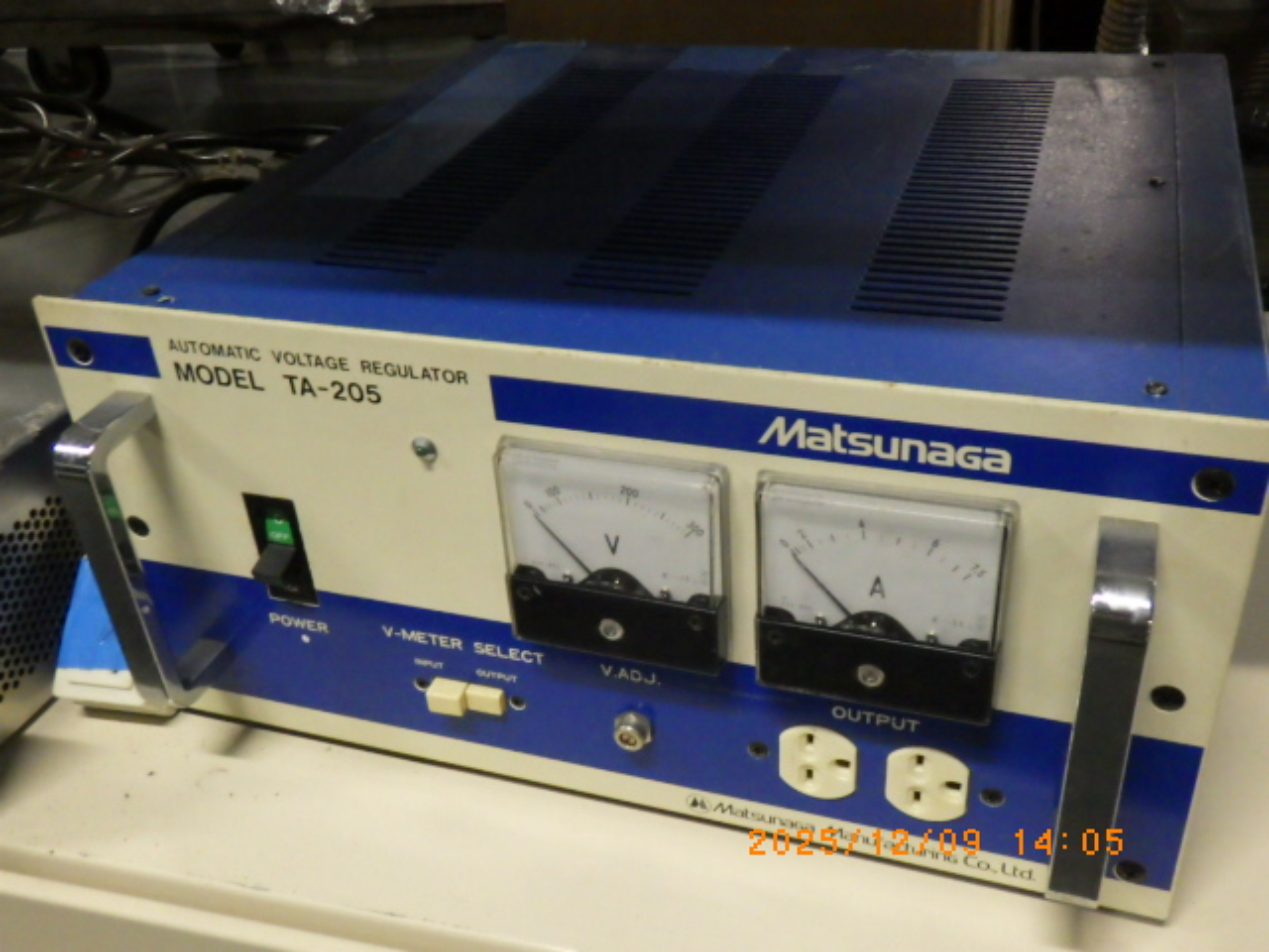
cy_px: 476
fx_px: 1246
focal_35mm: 34
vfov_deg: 41.8
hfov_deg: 54.0
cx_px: 634
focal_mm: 6.1
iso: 1600
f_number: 3.8
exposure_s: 1/50
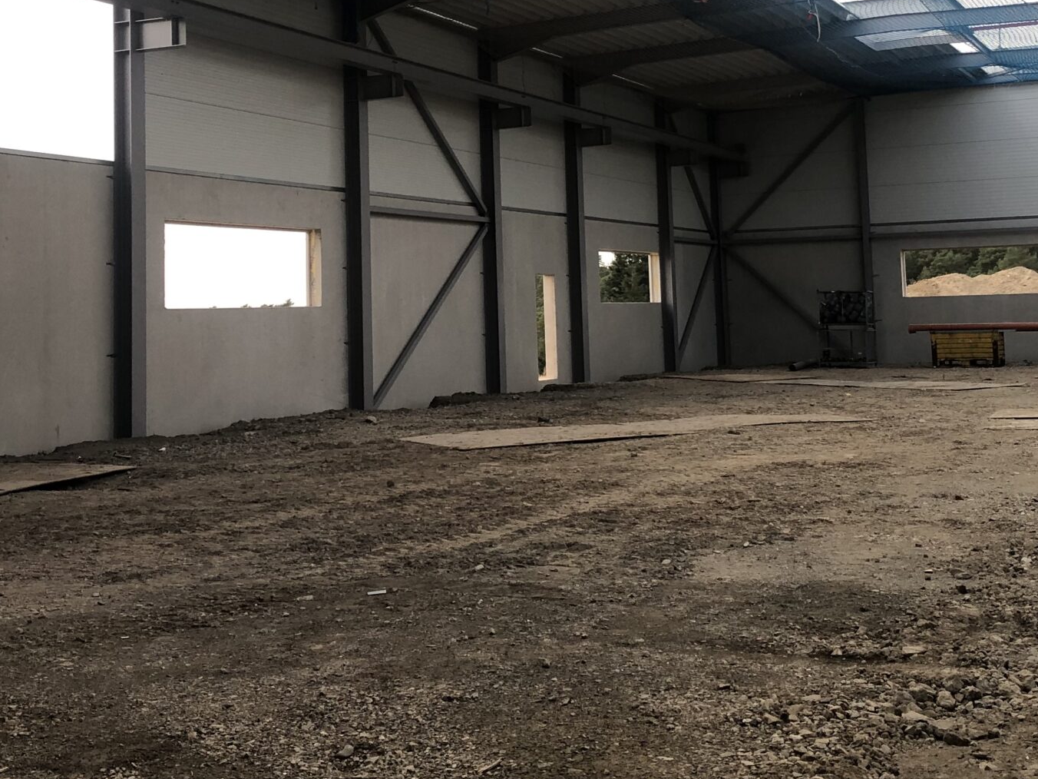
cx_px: 503
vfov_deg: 27.0
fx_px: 1589
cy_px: 162
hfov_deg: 36.2
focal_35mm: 53
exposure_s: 1/100
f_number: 1.8
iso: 40
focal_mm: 3.99
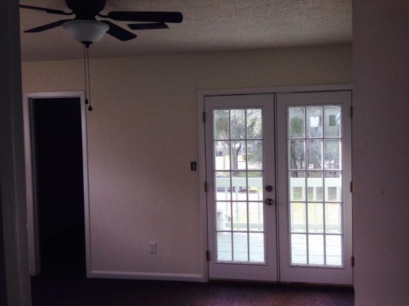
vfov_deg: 42.9
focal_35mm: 33
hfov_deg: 55.4
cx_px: 204
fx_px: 390
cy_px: 153
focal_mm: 4.12
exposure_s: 1/120
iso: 50
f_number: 2.4
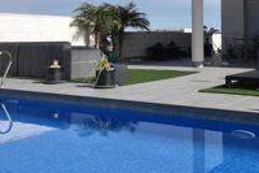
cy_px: 29
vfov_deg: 25.0
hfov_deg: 37.3
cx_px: 163
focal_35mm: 53
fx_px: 381
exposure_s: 1/320
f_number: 9
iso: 100
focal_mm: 10
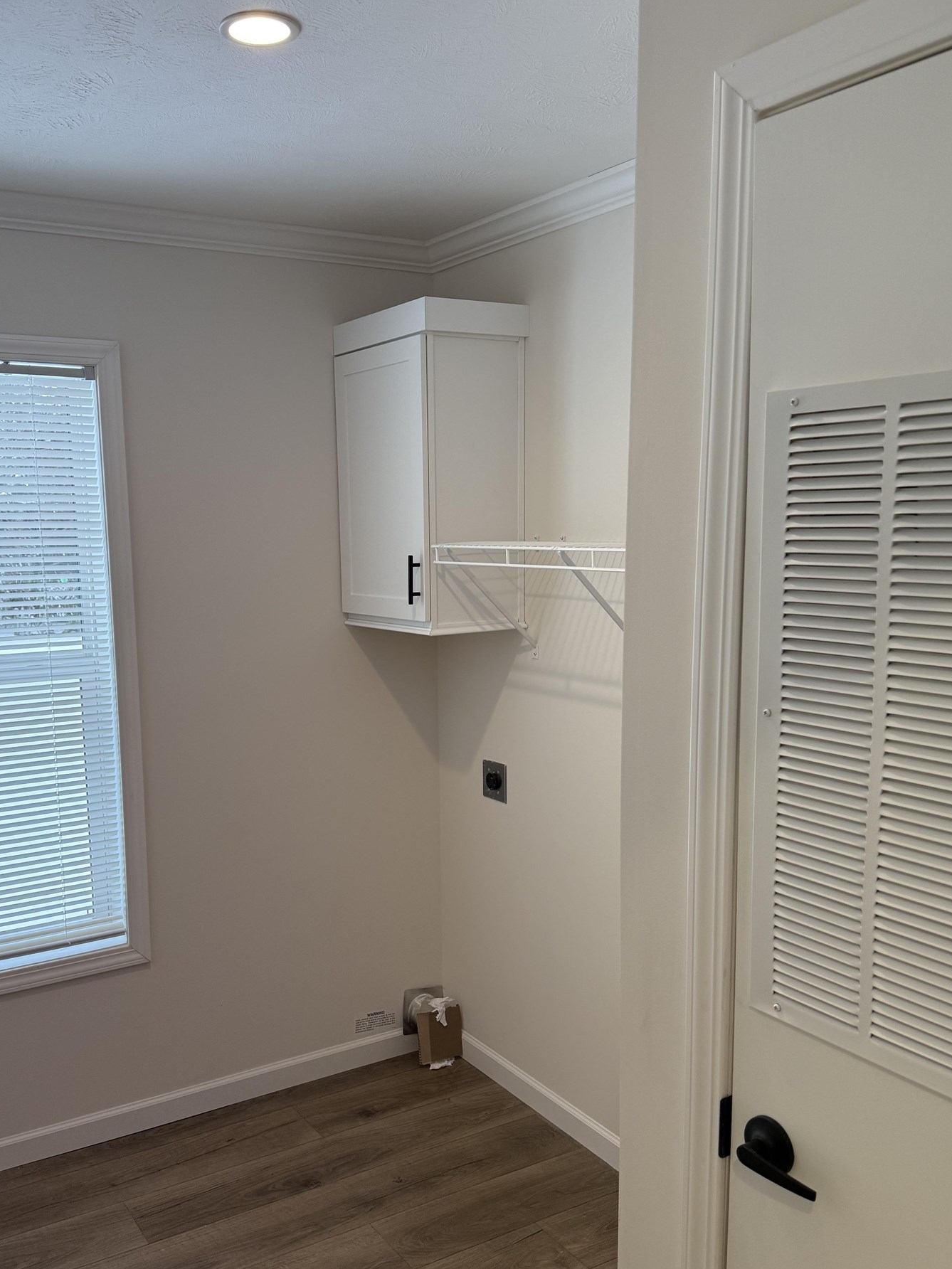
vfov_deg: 58.2
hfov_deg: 45.2
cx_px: 382
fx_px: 1137
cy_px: 704
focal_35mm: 31
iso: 125
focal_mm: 6.76
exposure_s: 1/198
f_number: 1.78
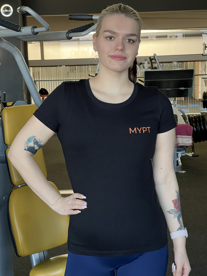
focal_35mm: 77
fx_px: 614
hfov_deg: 19.1
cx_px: 104
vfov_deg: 25.3
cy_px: 138
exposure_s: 1/97
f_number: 2.8
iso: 200
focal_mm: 9
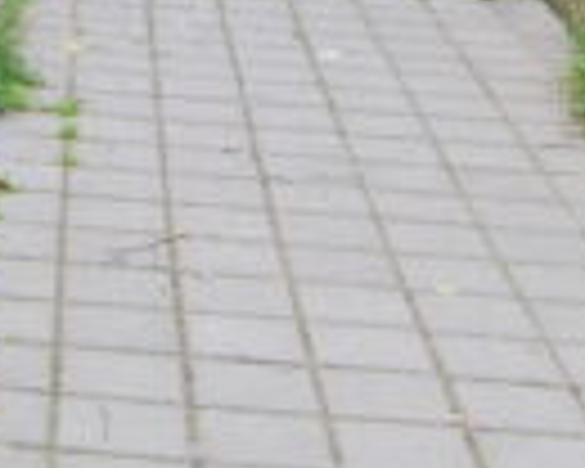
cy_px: -351
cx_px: -230
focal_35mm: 117
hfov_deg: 15.4
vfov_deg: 12.2
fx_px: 2026
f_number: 4.5
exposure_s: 1/60
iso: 200
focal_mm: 18
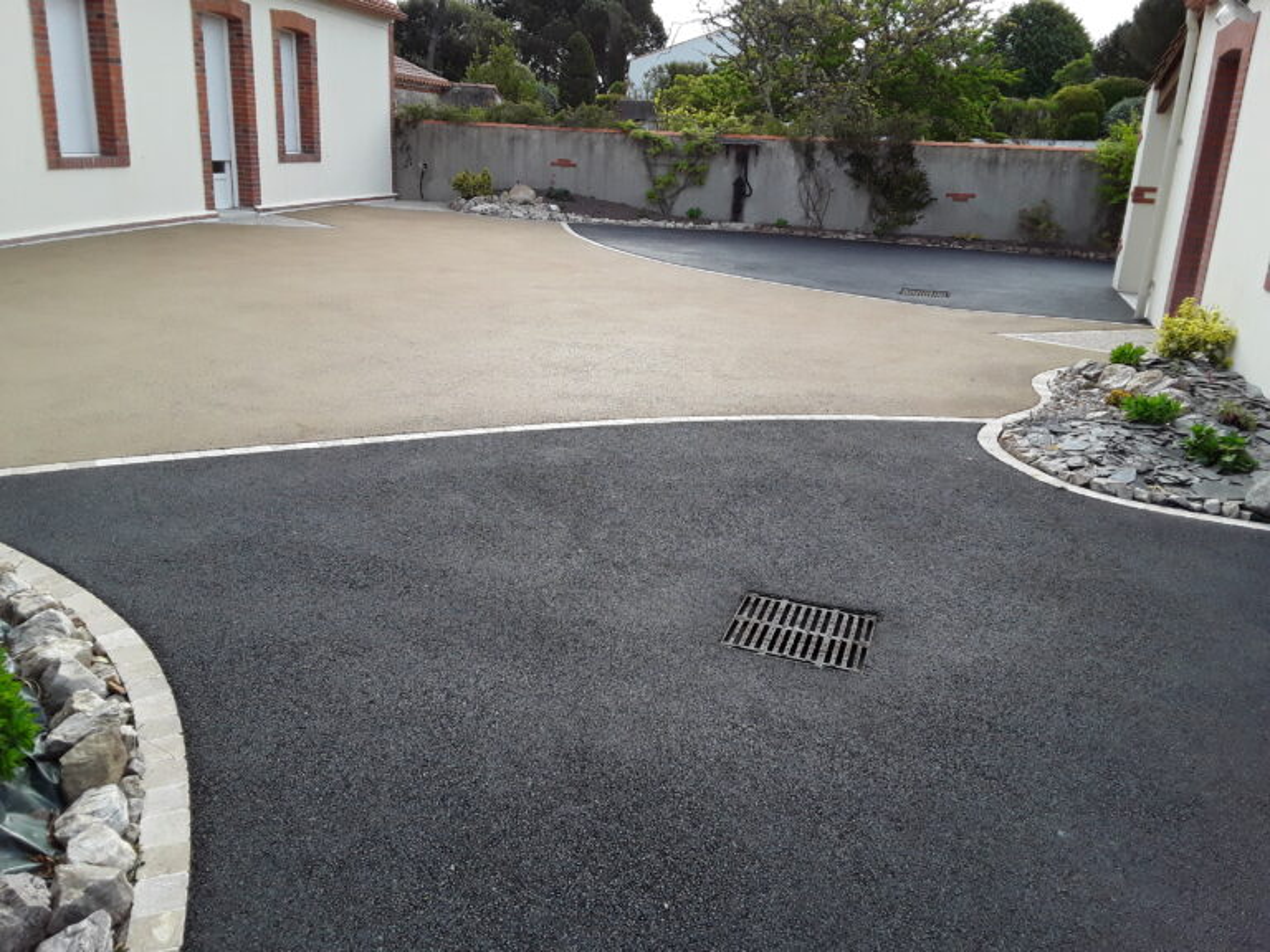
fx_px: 991
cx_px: 635
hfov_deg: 65.3
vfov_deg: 51.4
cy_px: 476
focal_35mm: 27
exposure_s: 1/609
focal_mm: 2.91
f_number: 1.9
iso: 40
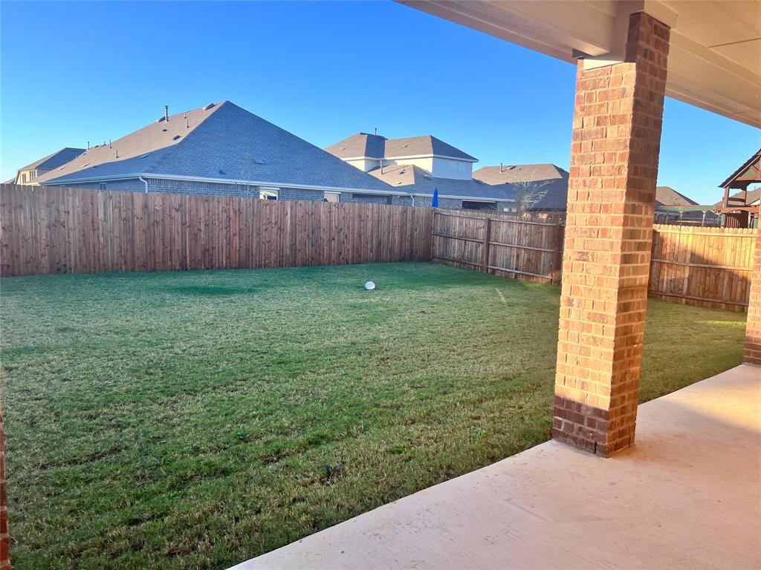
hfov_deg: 67.3
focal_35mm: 26
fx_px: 572
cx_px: 380
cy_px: 285
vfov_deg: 53.1
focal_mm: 5.7
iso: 50
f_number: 1.5
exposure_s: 1/1009
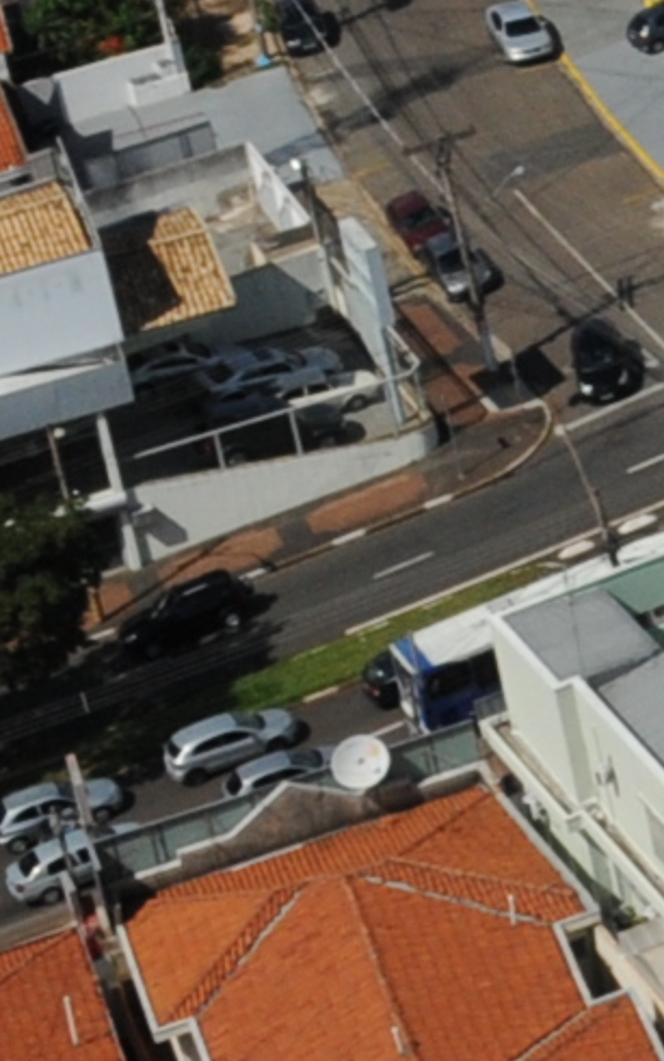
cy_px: -782
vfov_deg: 10.0
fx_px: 5789
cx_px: 3086
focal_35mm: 200
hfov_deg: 5.4
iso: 400
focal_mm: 20
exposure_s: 1/1000
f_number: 10
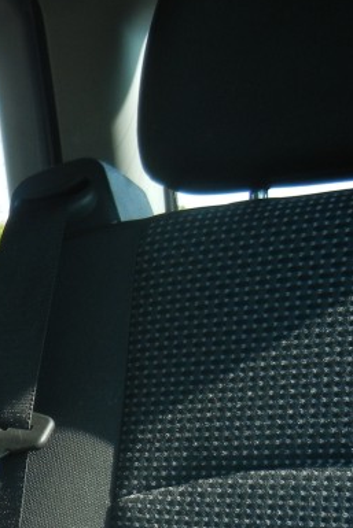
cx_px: -235
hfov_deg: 14.8
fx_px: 1220
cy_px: 442
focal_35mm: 83
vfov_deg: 24.0
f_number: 3.5
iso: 160
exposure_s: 1/268
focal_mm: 5.4
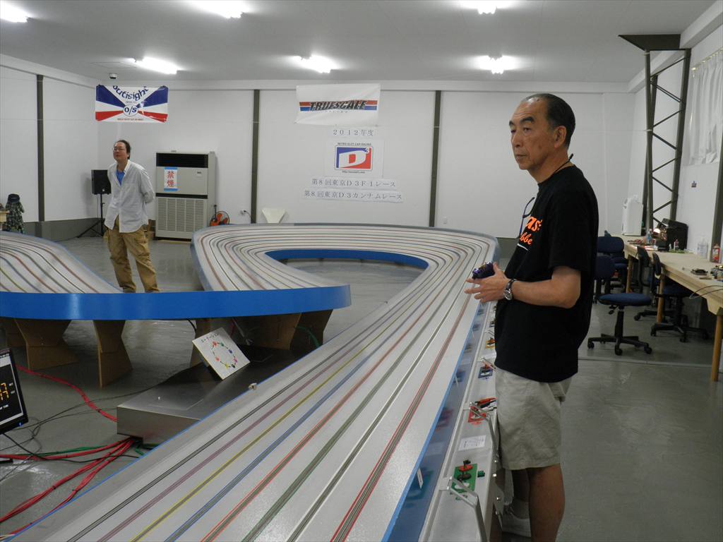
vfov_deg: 41.8
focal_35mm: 34
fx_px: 710
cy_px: 271
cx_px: 362
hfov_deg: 54.0
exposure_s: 1/25
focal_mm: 6.1
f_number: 3.5
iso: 200
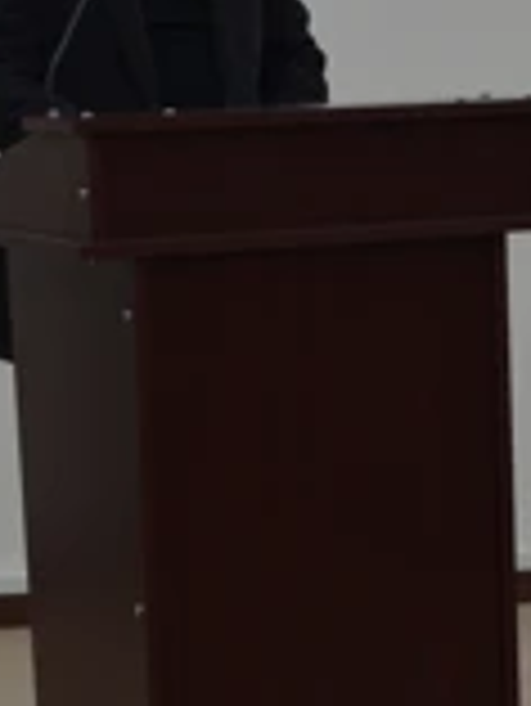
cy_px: 110
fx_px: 2887
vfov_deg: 13.9
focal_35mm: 141
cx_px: 387
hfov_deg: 10.5
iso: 560
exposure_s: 1/60
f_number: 5
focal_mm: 35
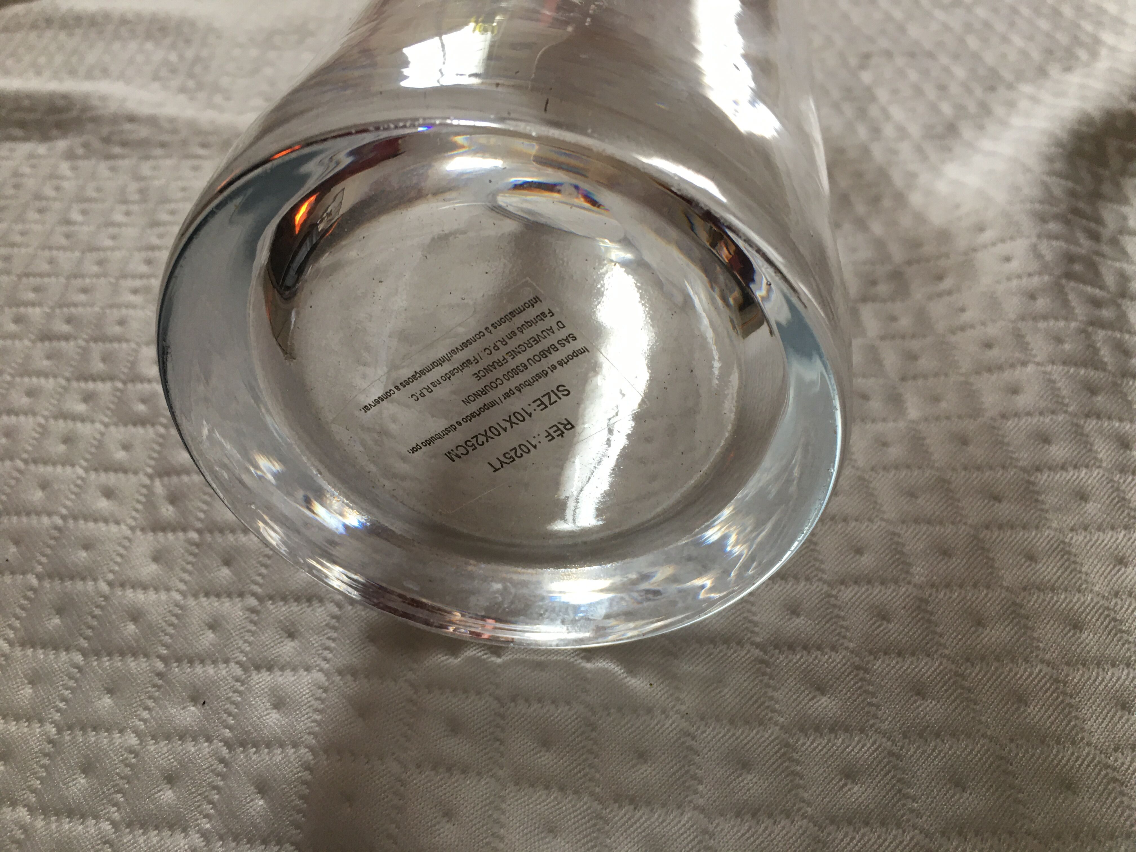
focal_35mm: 29
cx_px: 568
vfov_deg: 48.2
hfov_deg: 61.7
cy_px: 426
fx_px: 952
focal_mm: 4.15
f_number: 2.2
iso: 32
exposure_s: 1/33
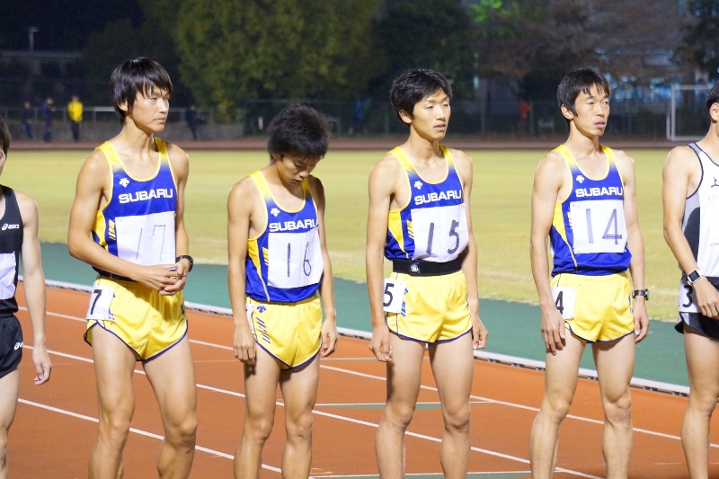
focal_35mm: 154
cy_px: 240
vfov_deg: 8.9
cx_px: 360
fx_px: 3085
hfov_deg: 13.3
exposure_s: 1/80
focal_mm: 103
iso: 3200
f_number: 5.6
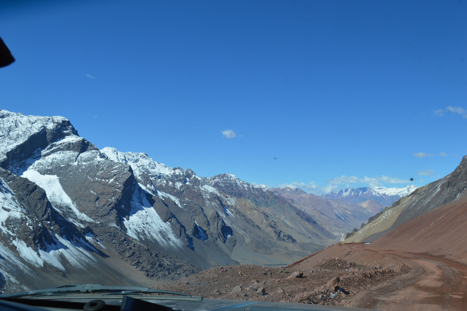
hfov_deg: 53.2
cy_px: 156
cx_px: 234
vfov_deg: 36.8
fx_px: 467
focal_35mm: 36
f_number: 9
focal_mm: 24
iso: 100
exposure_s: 1/320
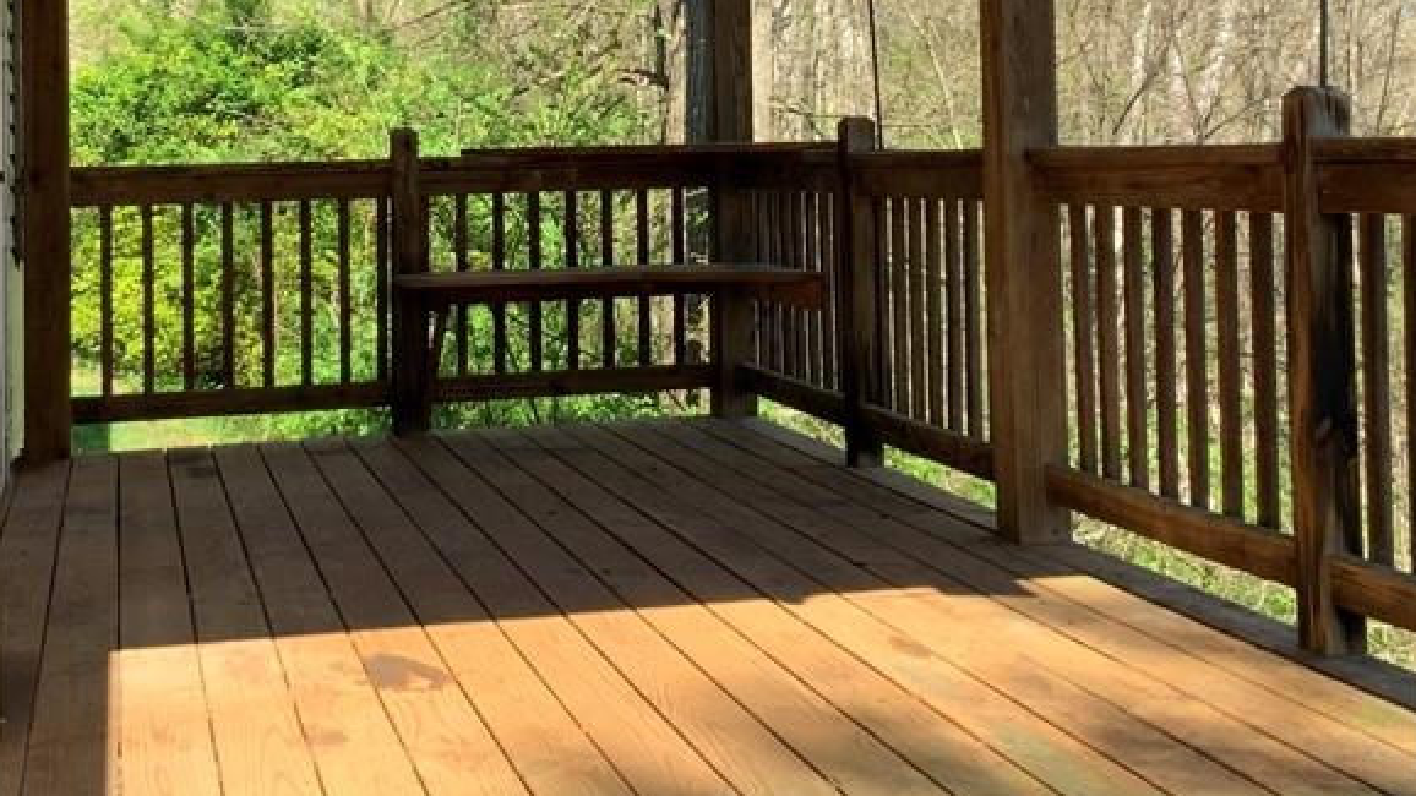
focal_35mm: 56
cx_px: 657
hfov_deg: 37.2
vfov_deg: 21.0
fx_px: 2102
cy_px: 96
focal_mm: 3
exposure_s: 1/307
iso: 16
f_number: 1.8
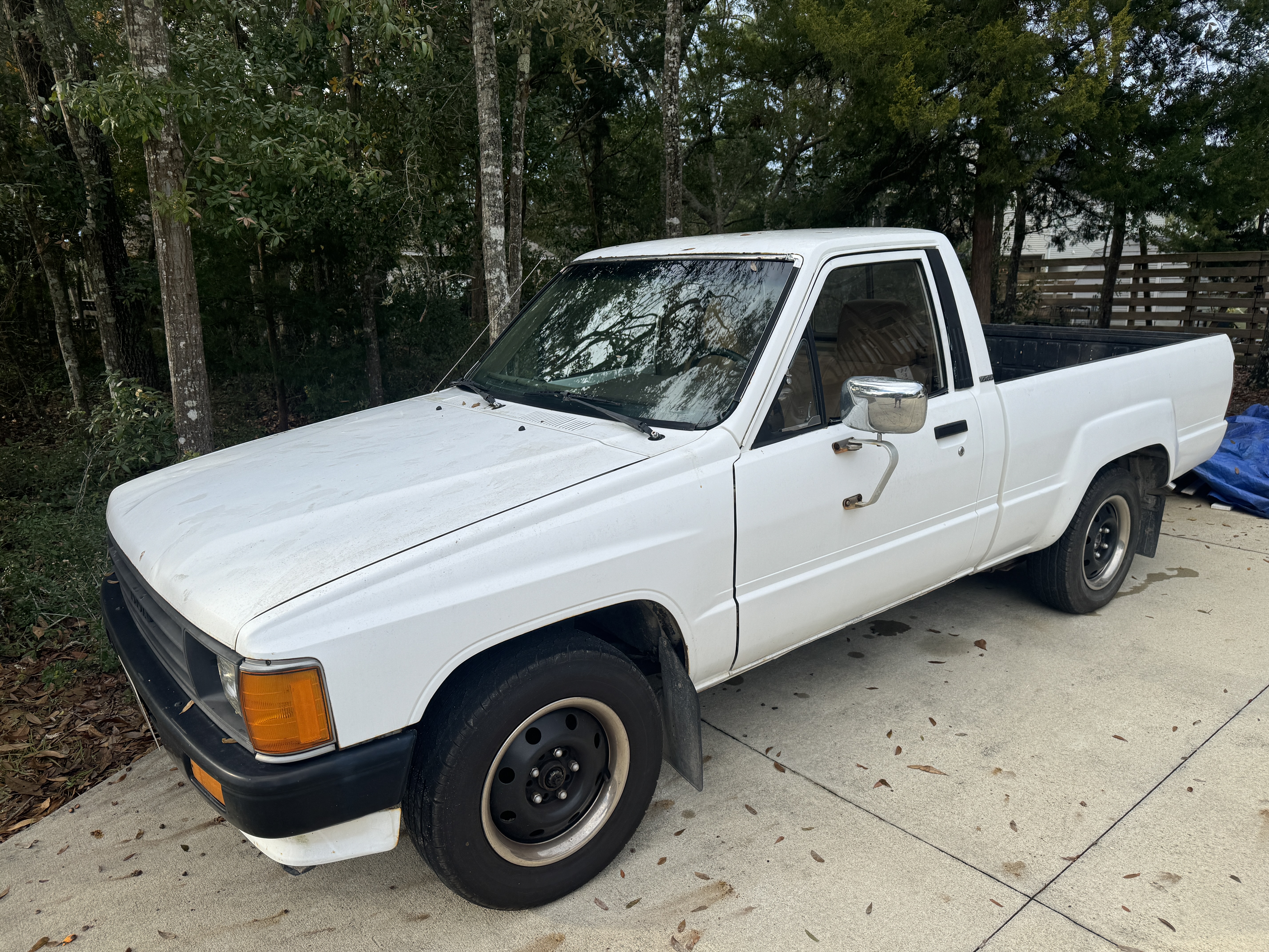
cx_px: 634
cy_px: 476
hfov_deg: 71.6
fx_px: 880
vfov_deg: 56.8
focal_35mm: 24
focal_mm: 6.86
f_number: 1.78
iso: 80
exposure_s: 1/1678
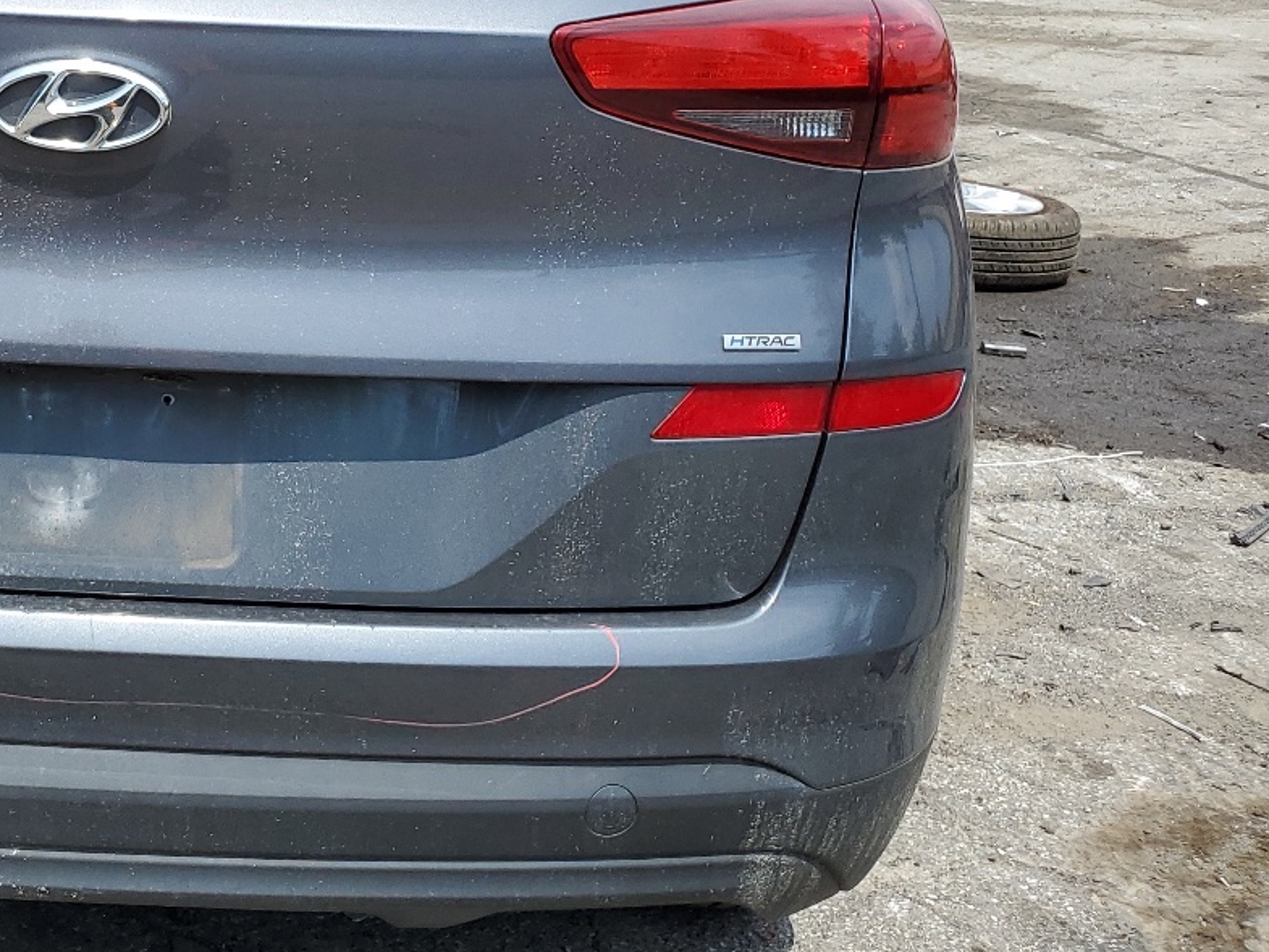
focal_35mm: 53
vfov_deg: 27.3
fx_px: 1943
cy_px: 273
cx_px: 86
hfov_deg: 33.9
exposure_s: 1/2500
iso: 50
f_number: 1.5
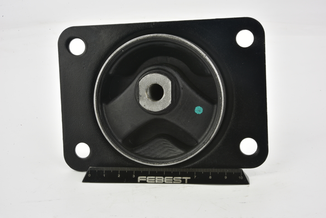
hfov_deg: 33.4
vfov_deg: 22.6
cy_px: 109
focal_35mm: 60
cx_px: 163
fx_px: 543
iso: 72
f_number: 32
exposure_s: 1/2.5
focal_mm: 60
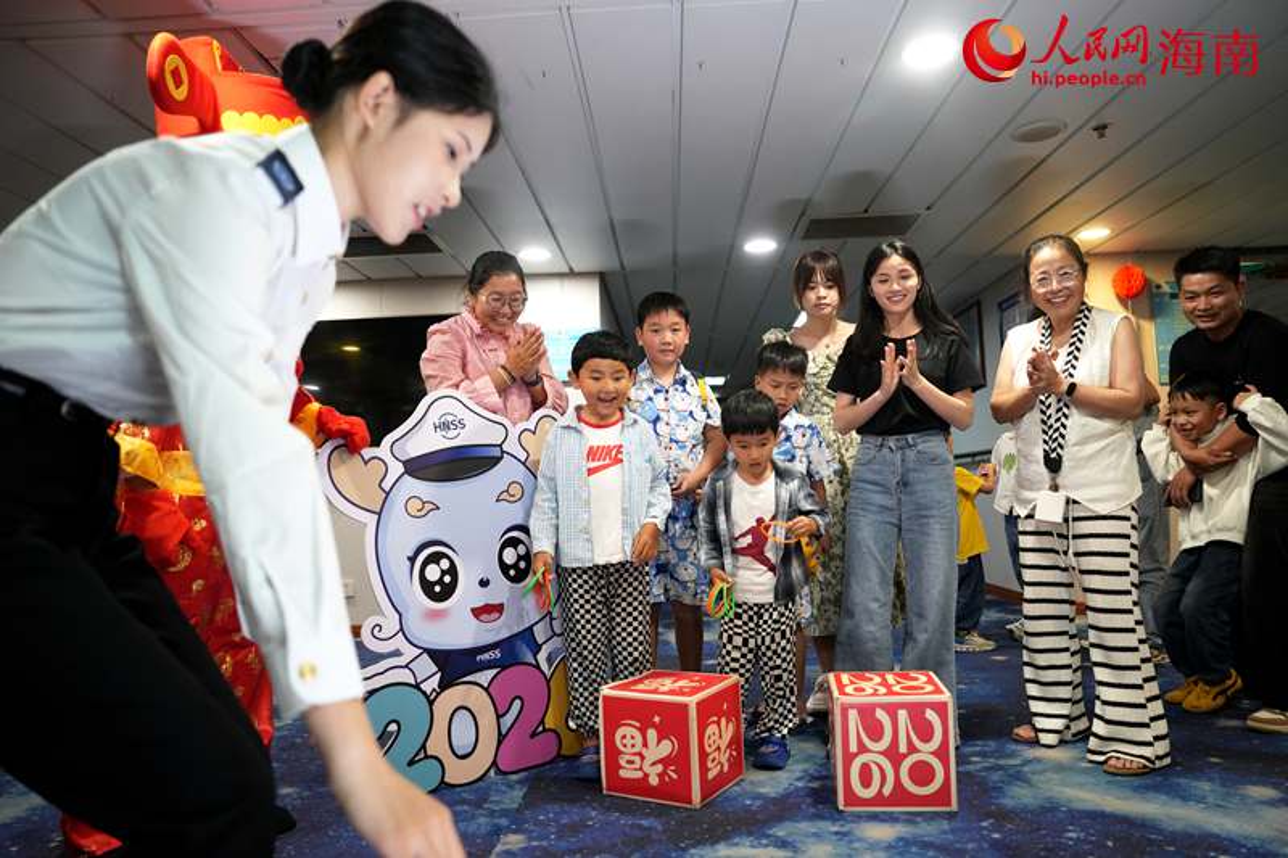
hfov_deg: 73.8
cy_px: 429
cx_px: 644
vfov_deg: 53.1
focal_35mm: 24
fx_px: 858
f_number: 2.8
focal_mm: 24
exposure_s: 1/320
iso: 2500
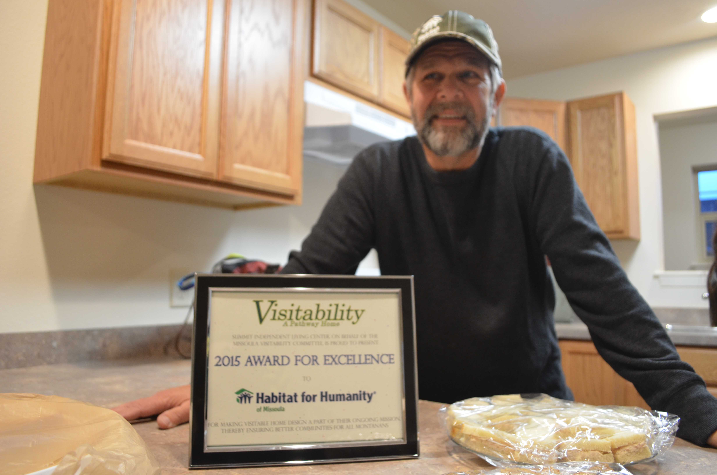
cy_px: 238
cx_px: 358
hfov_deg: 67.5
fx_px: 537
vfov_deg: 47.7
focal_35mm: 27
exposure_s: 1/40
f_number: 3.5
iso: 800
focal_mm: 18
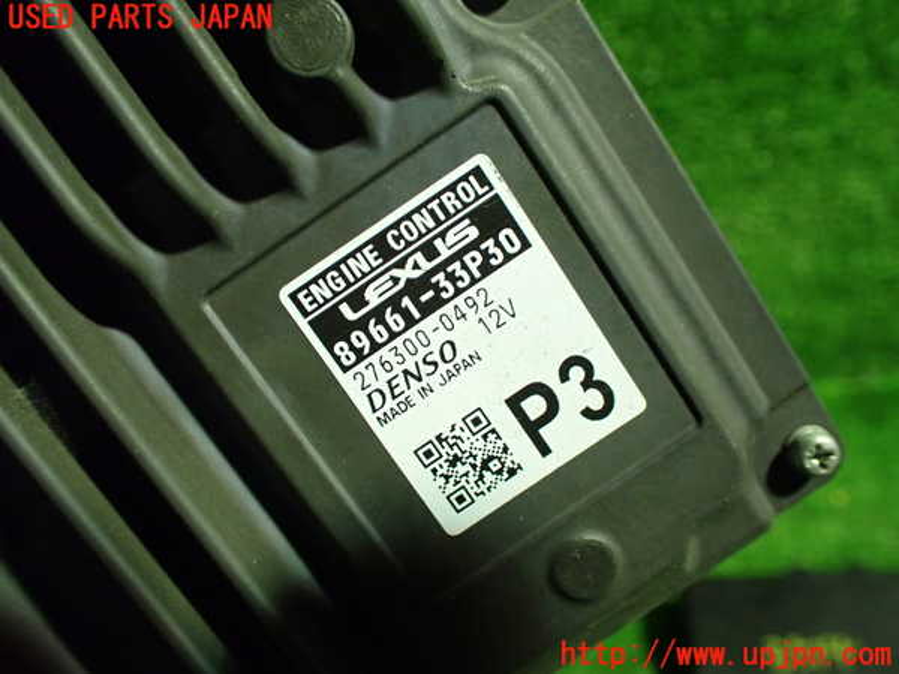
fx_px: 779
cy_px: 337
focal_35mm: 30
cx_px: 450
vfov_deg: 46.8
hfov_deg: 60.0
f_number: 2.3
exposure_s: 1/80
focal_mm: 5.4
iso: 800
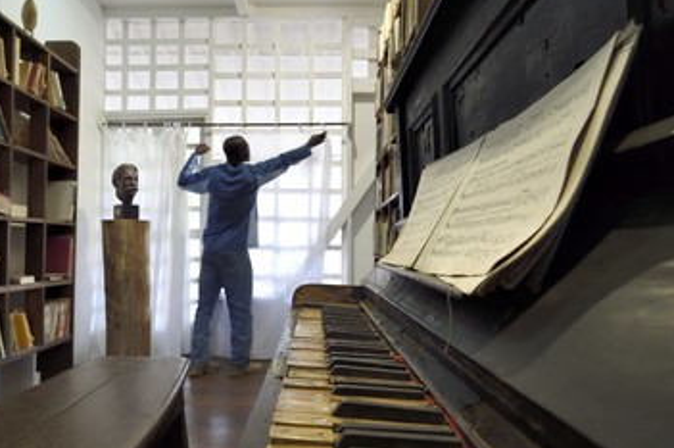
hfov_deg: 73.3
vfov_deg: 52.9
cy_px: 246
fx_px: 449
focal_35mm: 24
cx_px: 285
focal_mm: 20
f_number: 7.1
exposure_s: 1/30
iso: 3200
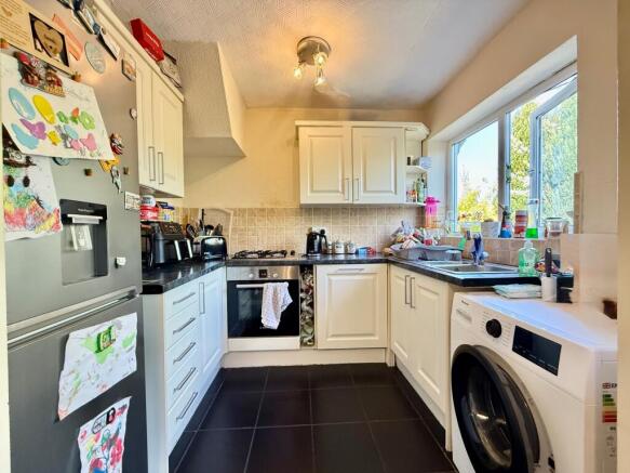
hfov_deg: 102.1
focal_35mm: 14
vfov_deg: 85.7
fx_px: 255
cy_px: 236
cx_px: 315
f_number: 2.2
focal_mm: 2.22
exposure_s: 1/100
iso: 500
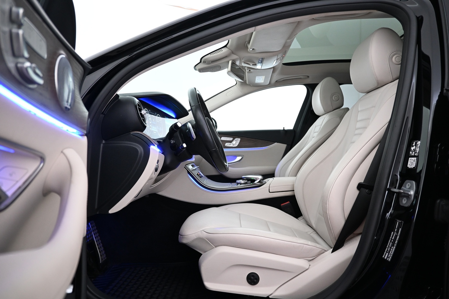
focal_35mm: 24
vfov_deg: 53.1
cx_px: 224
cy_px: 150
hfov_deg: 73.7
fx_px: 299
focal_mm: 16
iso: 1000
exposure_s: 1/25
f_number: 3.5
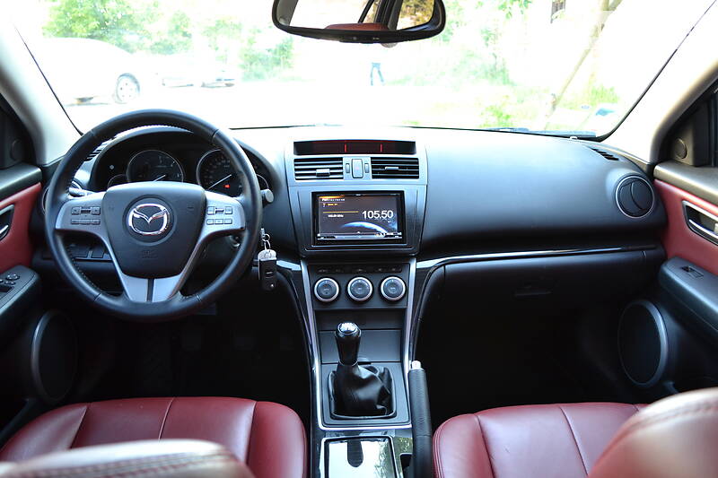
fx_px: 538
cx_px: 359
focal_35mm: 27
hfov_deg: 67.4
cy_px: 239
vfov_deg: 47.9
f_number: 3.5
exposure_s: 1/25
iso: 400
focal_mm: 18
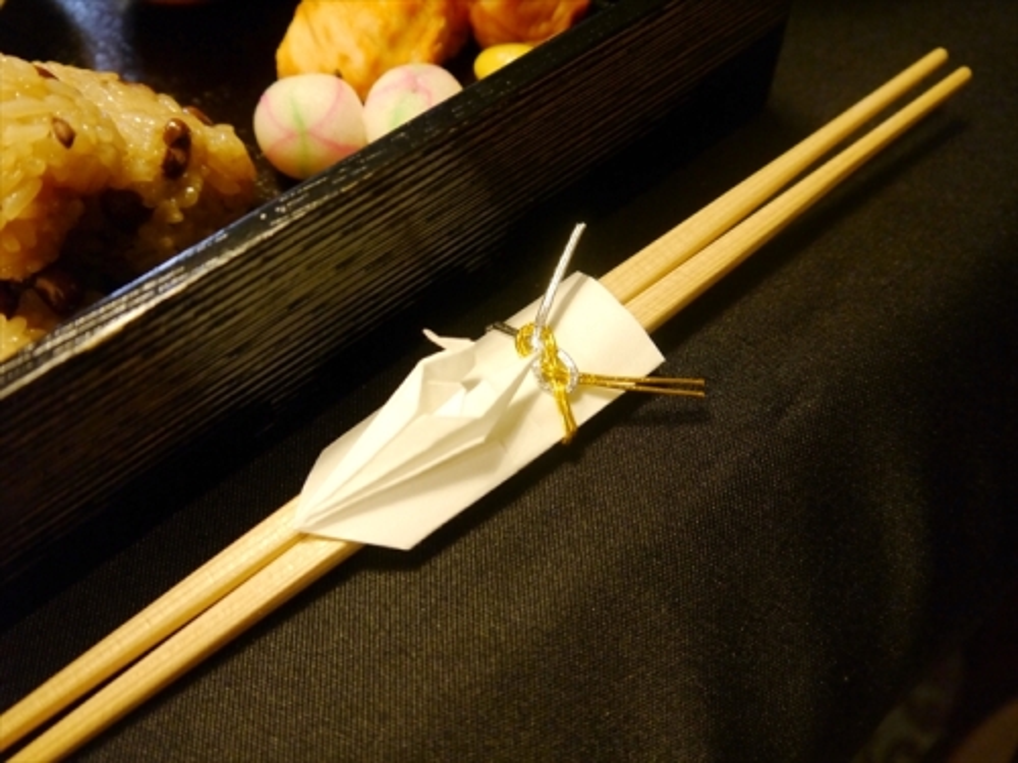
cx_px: 509
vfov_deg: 44.2
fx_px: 941
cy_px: 382
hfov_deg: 56.8
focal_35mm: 32
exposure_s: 1/50
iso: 1600
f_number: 3.8
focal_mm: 16
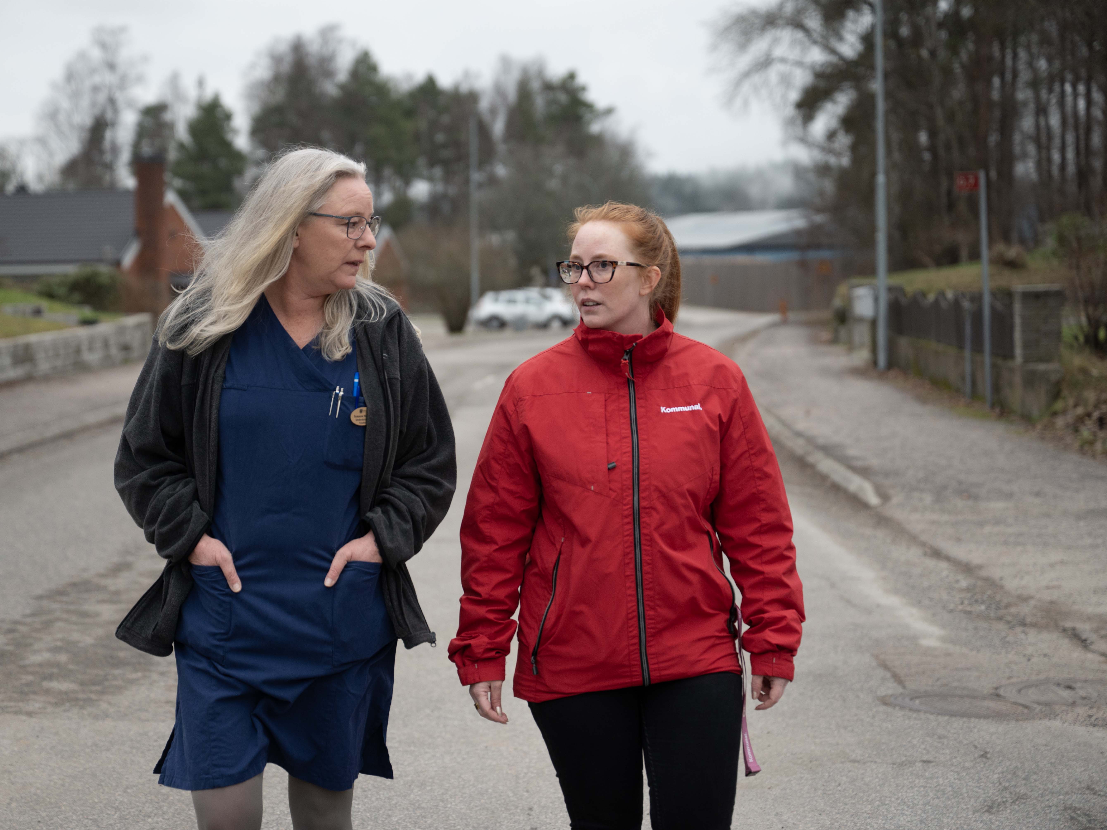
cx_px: 496
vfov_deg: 19.4
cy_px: 415
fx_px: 2430
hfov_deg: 25.6
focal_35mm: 76
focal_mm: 70
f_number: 3.2
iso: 800
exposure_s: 1/500
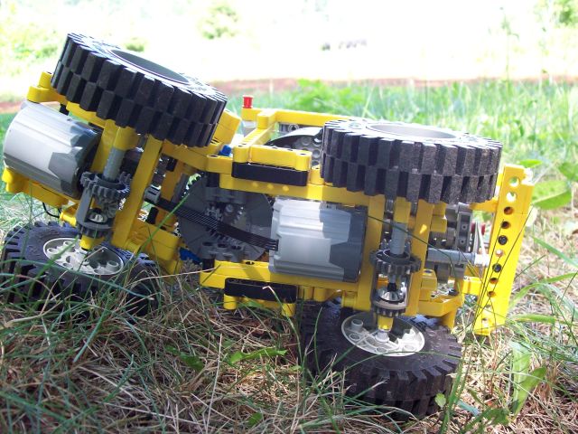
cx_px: 289
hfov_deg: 51.4
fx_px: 601
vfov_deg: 39.7
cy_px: 217
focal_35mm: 36
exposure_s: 1/71.5
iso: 80
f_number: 2.7
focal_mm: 6
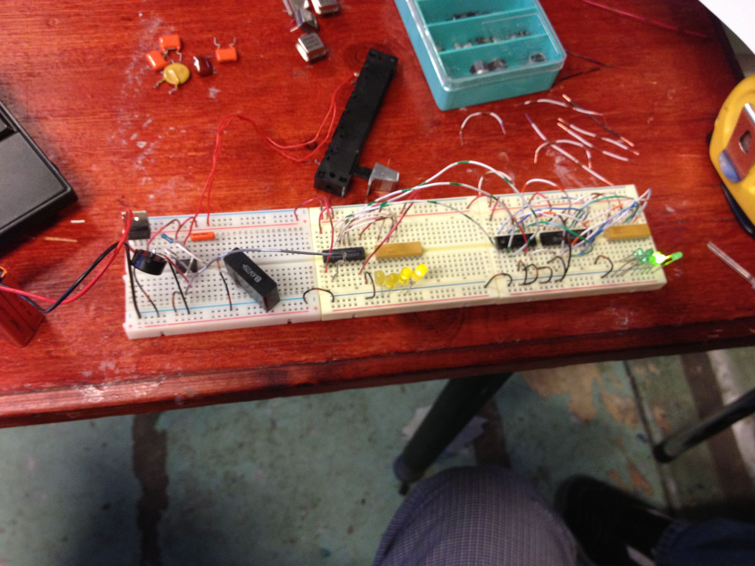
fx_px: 763
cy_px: 283
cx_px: 378
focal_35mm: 35
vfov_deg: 40.7
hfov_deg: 52.6
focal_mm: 4.28
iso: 160
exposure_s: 1/20
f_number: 2.4
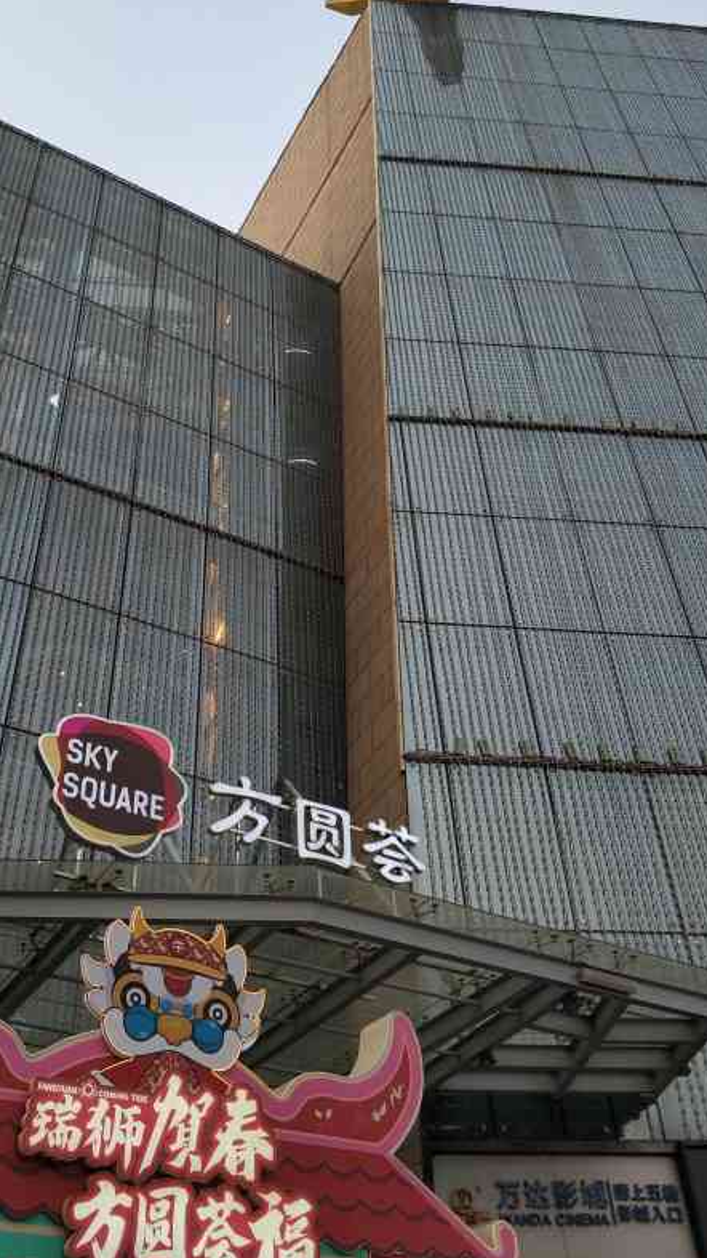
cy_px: 514
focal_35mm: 35
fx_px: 1167
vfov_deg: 56.3
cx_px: 317
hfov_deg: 33.7
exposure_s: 1/270
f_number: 1.8
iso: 115
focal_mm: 3.82
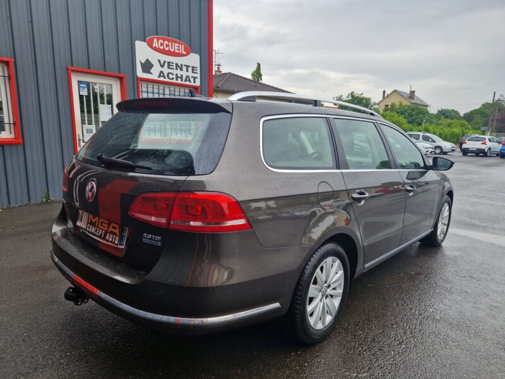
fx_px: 336
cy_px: 190
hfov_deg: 73.9
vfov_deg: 58.9
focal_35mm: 23
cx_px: 252
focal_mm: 5.4
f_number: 1.8
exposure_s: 1/416
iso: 50
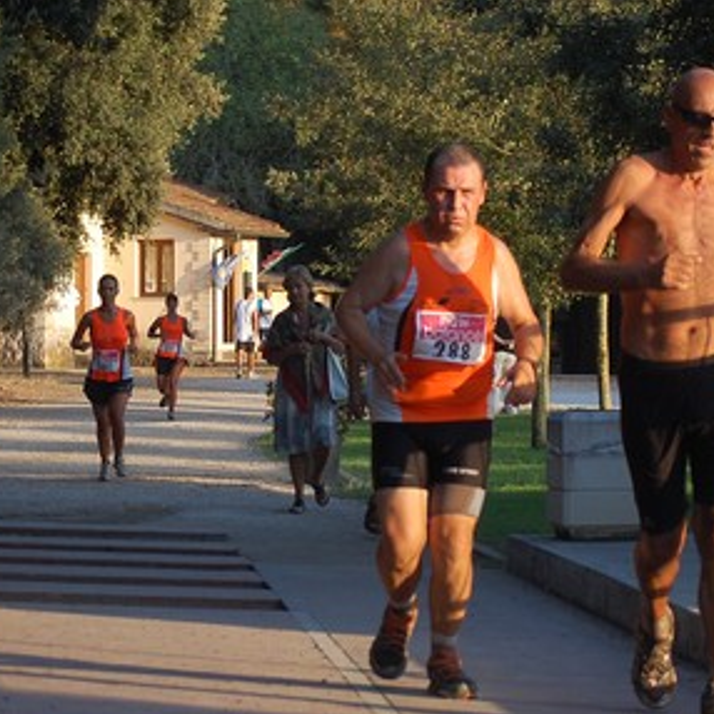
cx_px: 272
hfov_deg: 11.9
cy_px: 335
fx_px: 3428
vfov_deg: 11.9
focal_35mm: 147
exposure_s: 1/500
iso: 400
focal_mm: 55
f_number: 4
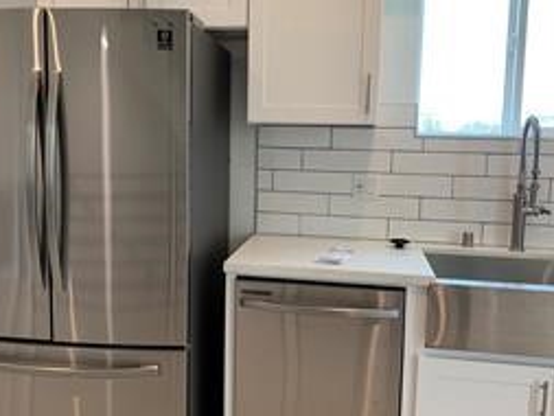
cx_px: 268
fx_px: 560
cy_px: 190
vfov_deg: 40.7
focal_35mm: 35
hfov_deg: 52.6
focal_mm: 4.25
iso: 80
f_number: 1.8
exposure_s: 1/120
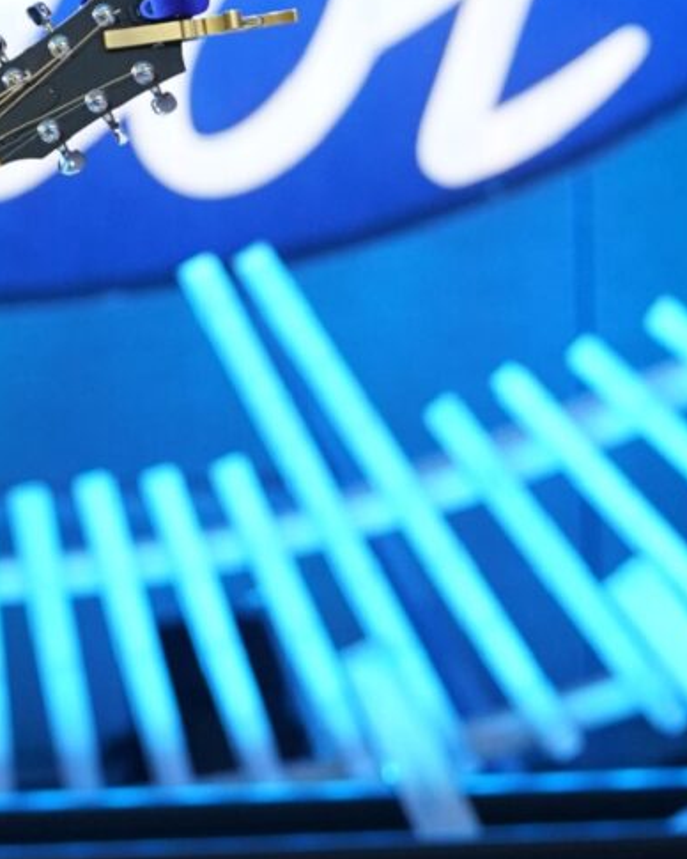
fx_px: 15199
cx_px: -185
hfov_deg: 2.6
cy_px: 526
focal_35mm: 598
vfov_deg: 3.2
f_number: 4.5
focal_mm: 151
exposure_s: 1/400
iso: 2000
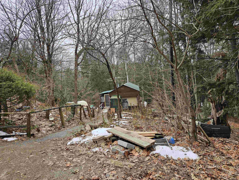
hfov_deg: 73.9
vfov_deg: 58.9
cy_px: 90
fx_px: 159
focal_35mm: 23
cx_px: 120
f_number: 1.8
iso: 25
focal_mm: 5.4
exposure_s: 1/195
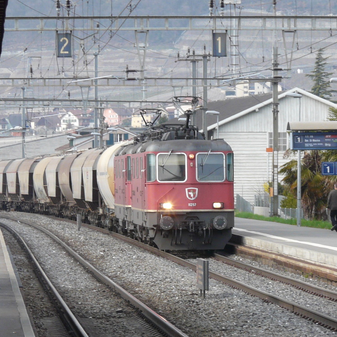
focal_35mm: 175
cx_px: 178
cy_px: 169
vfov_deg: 10.0
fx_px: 1928
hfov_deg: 10.0
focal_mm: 24.4
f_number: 4
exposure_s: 1/125
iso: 100
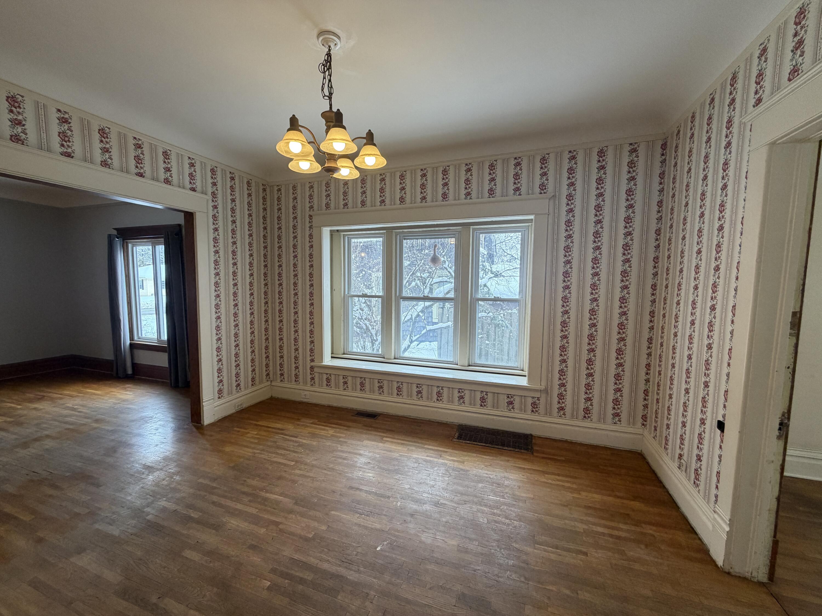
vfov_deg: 85.7
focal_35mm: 14
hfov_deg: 102.1
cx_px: 411
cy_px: 308
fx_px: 332
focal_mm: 2.22
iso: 200
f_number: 2.2
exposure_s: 1/120
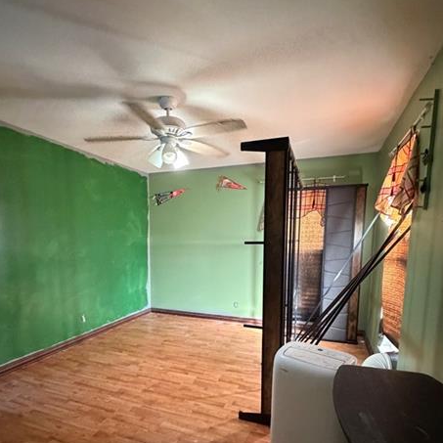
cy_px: 277
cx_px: 200
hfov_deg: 72.0
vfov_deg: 71.0
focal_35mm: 21
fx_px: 304
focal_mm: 2.22
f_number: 2.2
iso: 1250
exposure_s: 1/60
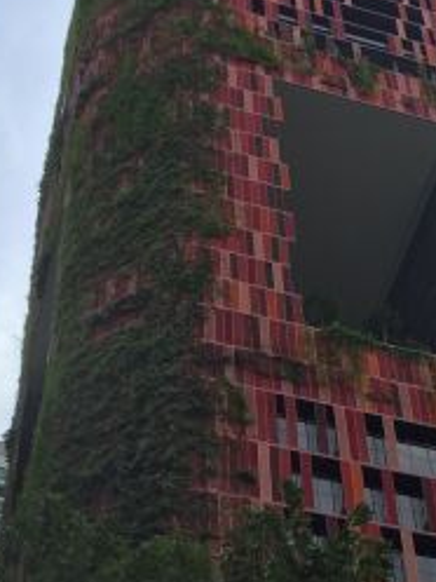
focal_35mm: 82
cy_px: 596
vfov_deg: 22.8
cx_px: 245
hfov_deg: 18.0
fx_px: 1377
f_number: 2.2
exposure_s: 1/1412
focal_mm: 4.15
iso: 32
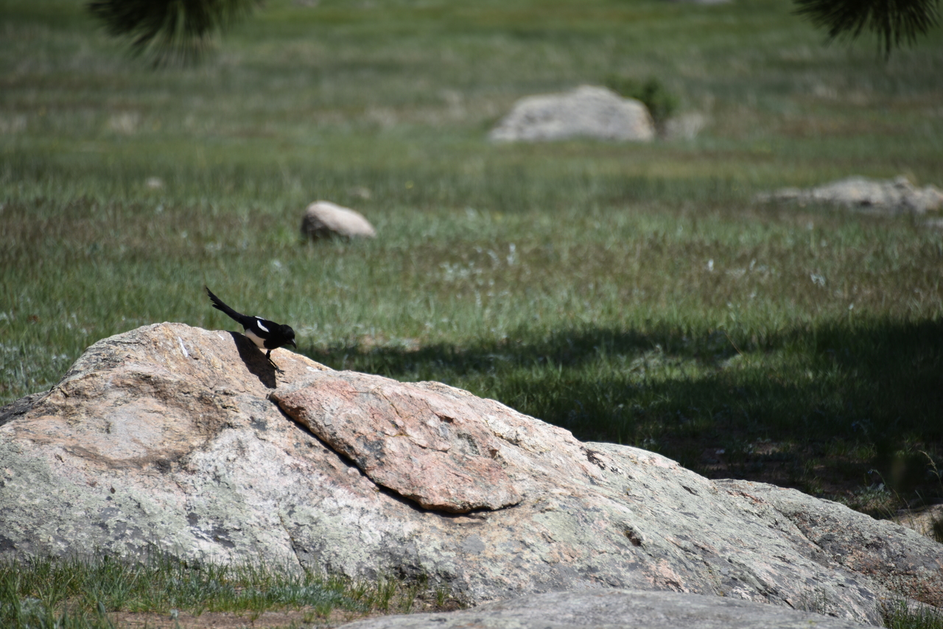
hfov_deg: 6.9
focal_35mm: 300
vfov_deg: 4.6
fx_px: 7860
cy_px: 314
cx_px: 472
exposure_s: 1/640
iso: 100
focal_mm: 300
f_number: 5.6
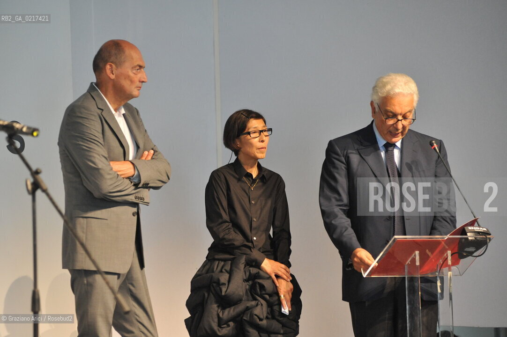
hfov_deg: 12.1
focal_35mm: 170
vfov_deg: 8.1
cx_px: 254
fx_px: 2393
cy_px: 168
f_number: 4.5
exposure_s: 1/160
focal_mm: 170
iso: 3200
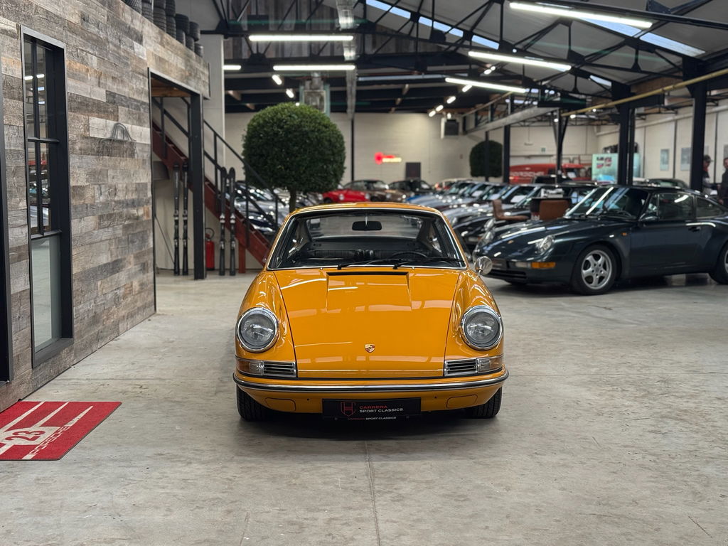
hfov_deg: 39.7
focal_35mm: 48
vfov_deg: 30.3
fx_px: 1009
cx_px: 364
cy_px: 273
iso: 160
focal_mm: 6.76
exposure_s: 1/50
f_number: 1.78
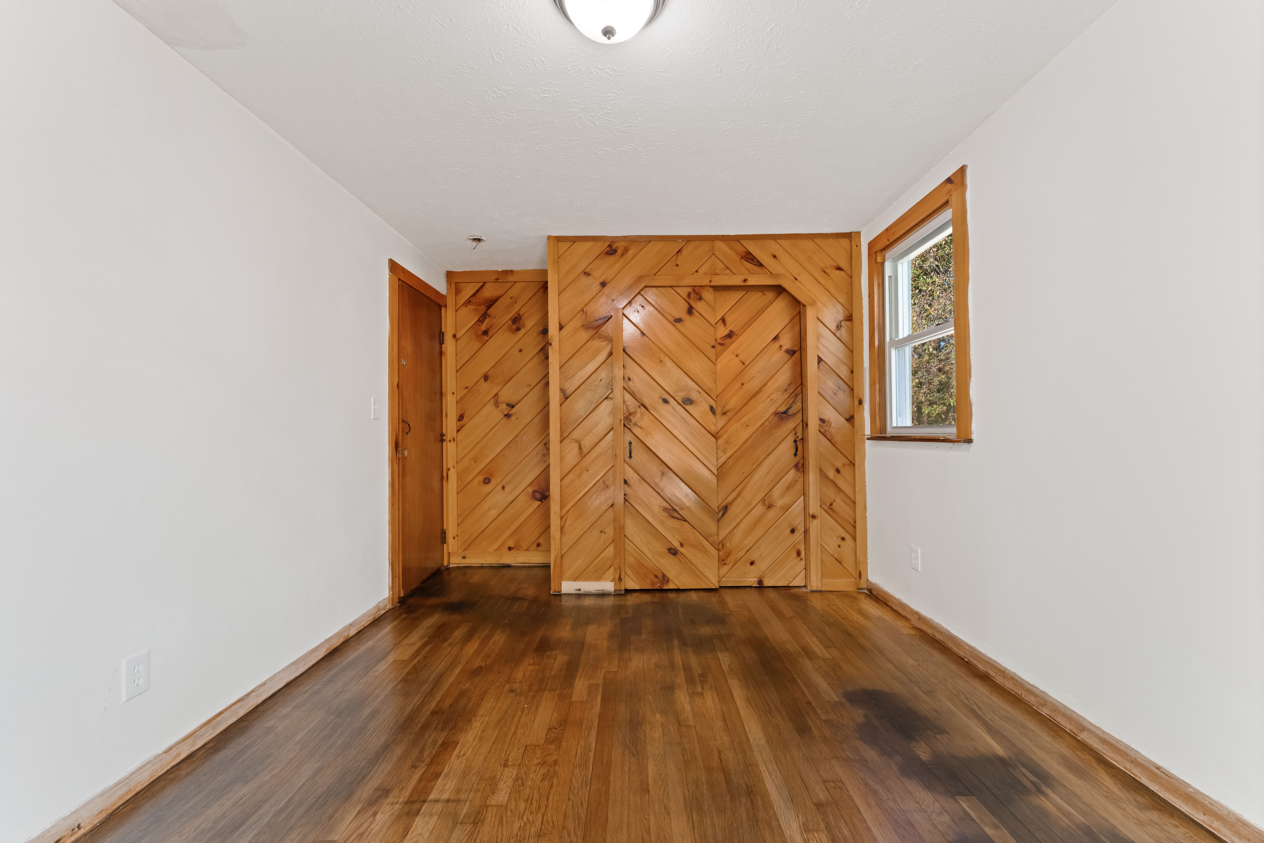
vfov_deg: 78.1
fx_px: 520
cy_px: 422
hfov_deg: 101.1
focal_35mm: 15
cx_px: 632
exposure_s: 1/4
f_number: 11
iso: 1600
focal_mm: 14.8
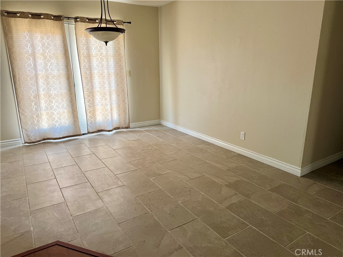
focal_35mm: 24
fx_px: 238
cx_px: 172
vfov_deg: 56.8
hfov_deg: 71.6
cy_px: 128
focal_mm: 6.76
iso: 100
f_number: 1.78
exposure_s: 1/121
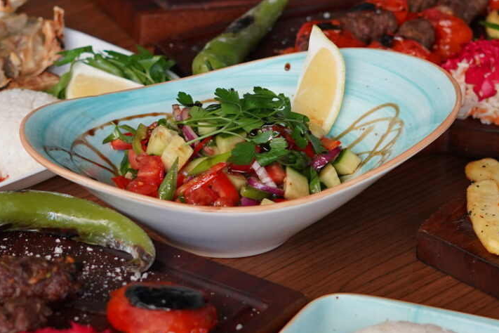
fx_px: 1996
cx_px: 160
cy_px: 192
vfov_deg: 9.5
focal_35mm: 144
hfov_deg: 14.2
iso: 1600
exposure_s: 1/160
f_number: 3.2
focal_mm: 50
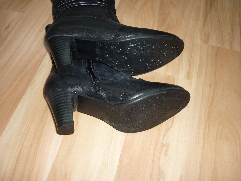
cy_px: 90
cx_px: 120
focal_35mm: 33
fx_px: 230
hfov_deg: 55.3
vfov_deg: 43.0
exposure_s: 1/30
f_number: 2.8
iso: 100
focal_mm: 5.5
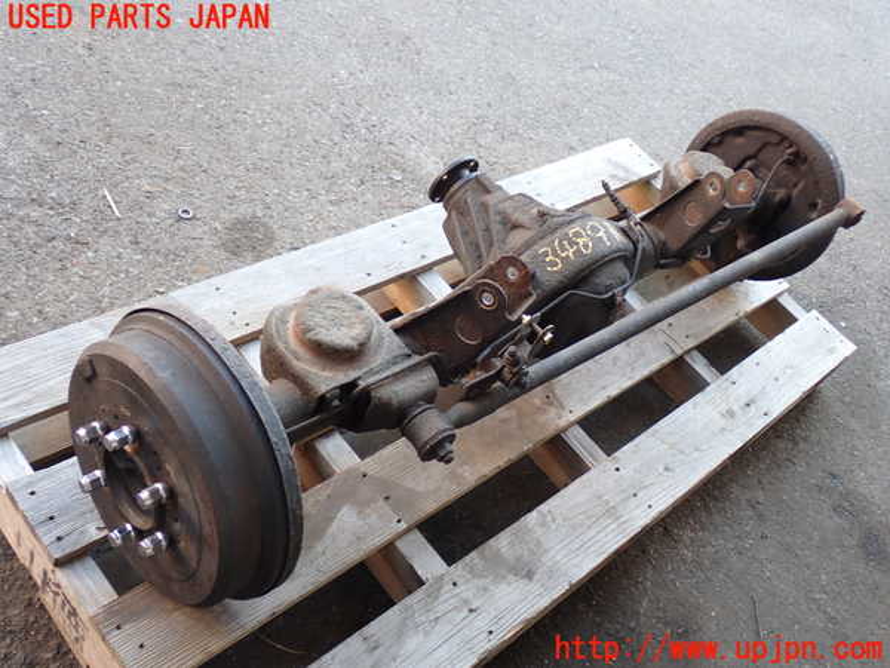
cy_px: 334
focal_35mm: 38
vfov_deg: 37.7
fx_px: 977
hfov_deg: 49.0
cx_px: 445
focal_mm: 6.83
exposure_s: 1/60
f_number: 2.7
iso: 200
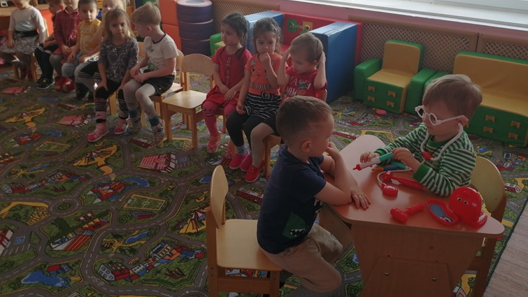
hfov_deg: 64.3
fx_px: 420
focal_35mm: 30
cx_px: 254
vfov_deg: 38.5
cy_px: 99
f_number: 1.8
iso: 50
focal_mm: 3.62
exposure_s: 1/100
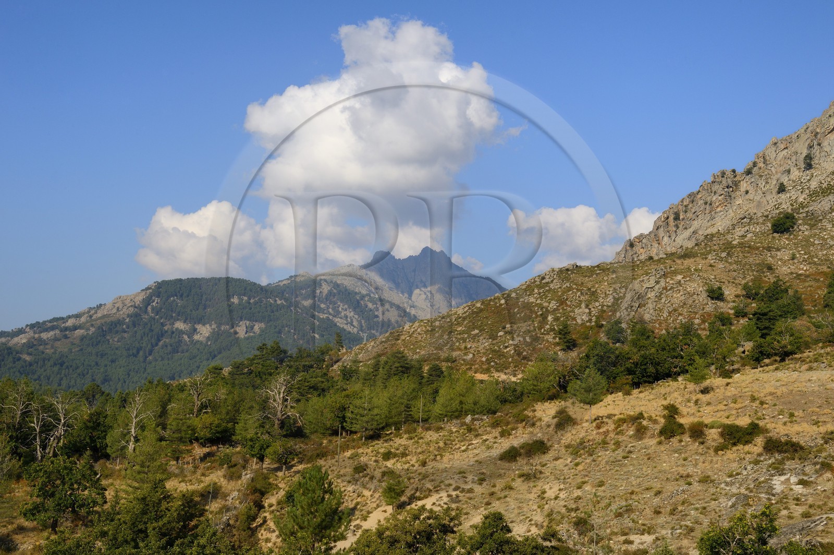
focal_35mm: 45
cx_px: 417
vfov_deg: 29.8
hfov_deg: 43.6
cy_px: 278
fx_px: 1042
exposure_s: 1/250
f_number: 14
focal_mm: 45
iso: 200
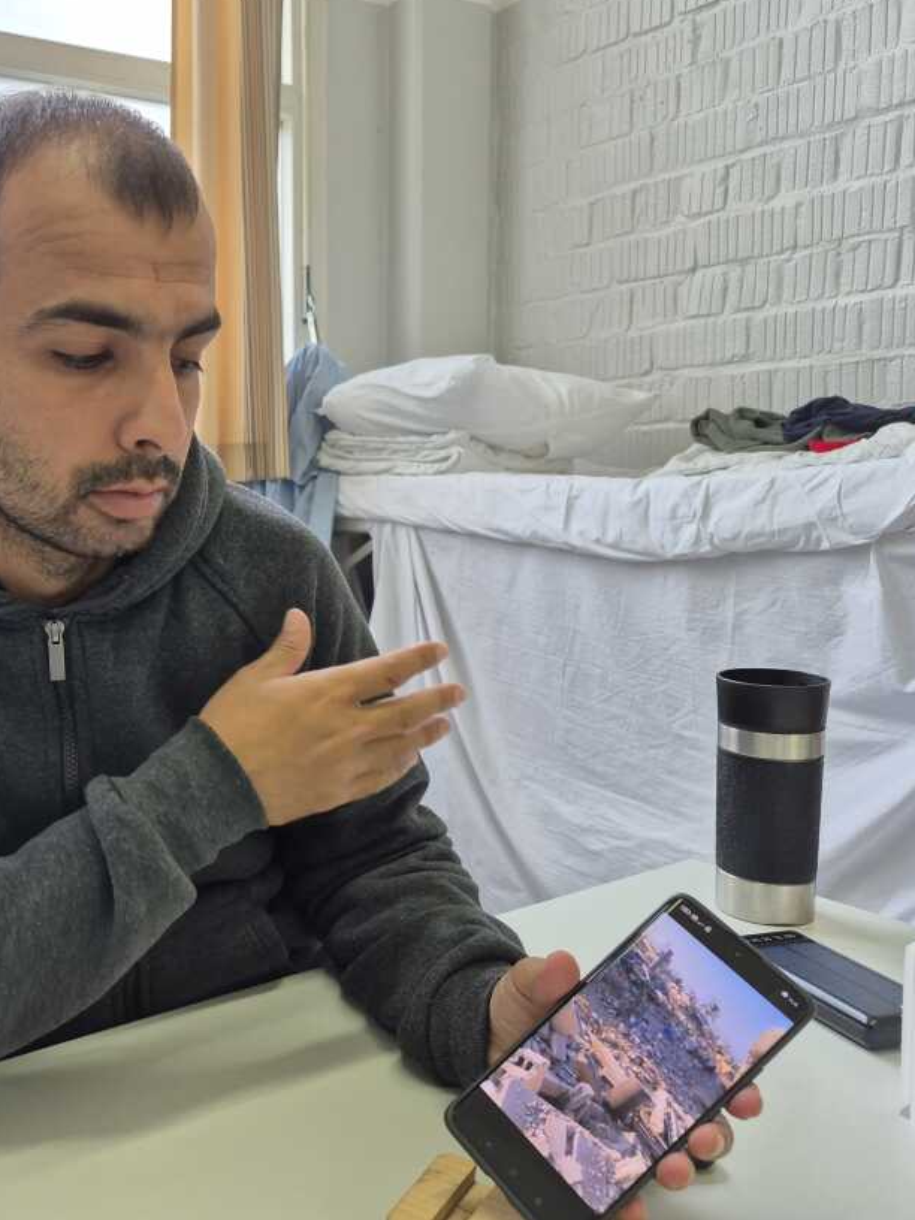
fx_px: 1093
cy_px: 606
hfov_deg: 42.8
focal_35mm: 31
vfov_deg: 58.4
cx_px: 147
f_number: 1.8
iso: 100
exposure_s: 1/100
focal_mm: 5.4
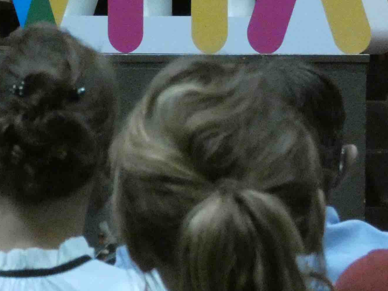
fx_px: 4114
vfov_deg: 4.0
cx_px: -79
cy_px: -34
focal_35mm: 367
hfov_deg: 5.4
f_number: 5.3
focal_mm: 25.2
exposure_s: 1/50
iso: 1600
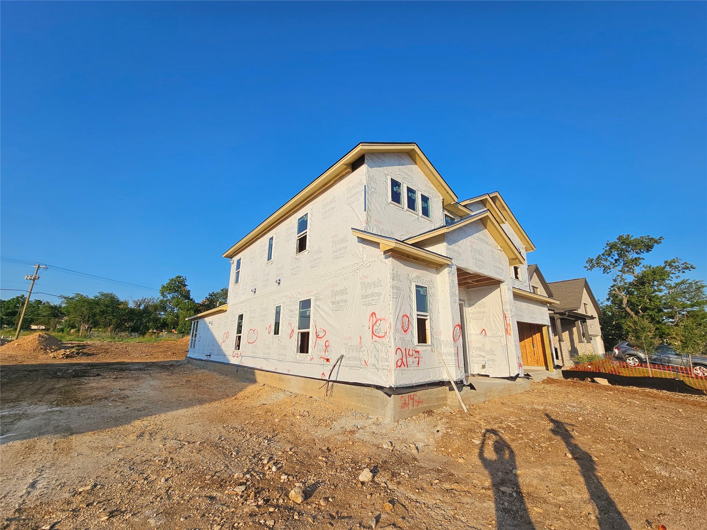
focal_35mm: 13
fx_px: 266
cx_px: 354
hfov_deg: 106.2
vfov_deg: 89.9
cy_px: 265
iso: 50
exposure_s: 1/3092
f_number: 2.2
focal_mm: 2.2
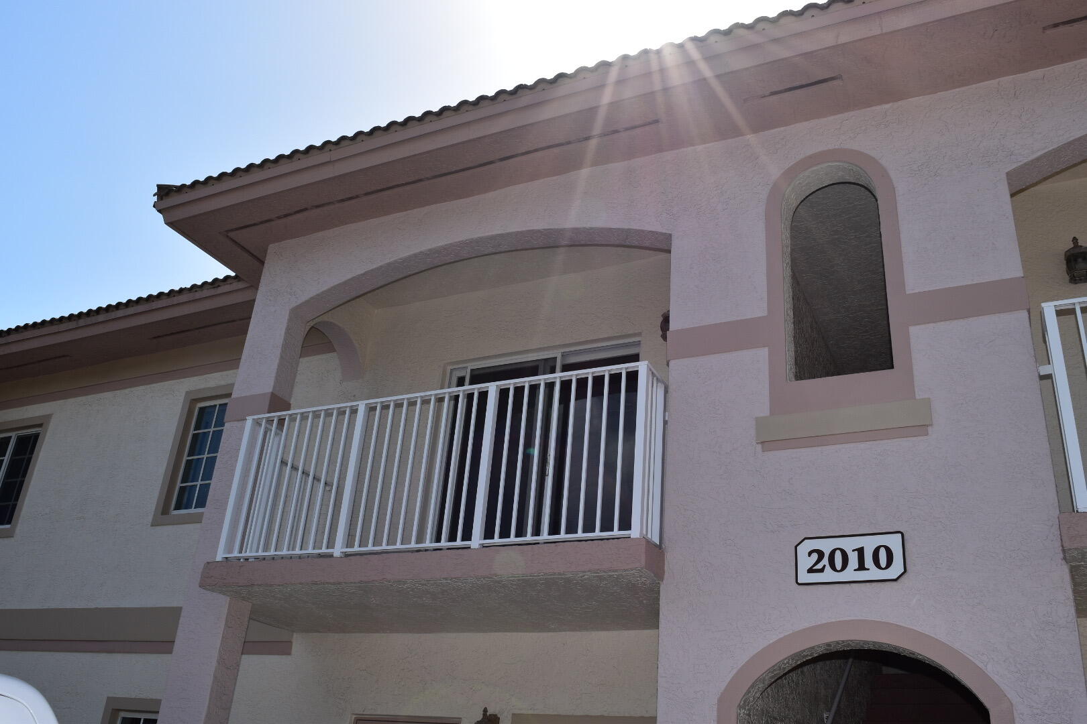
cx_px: 544
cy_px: 362
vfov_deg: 40.0
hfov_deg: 57.2
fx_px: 996
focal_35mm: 33
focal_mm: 22
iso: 100
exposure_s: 1/200
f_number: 10
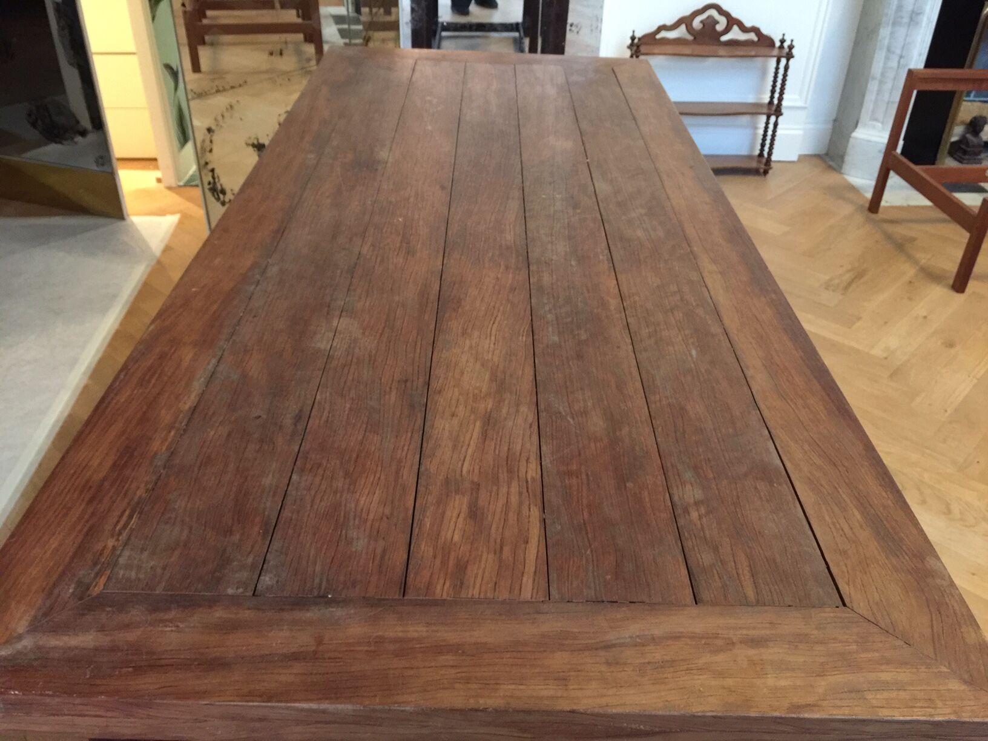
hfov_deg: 61.7
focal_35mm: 29
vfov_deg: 48.2
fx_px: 828
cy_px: 370
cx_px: 494
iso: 160
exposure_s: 1/8
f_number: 2.2
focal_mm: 4.15
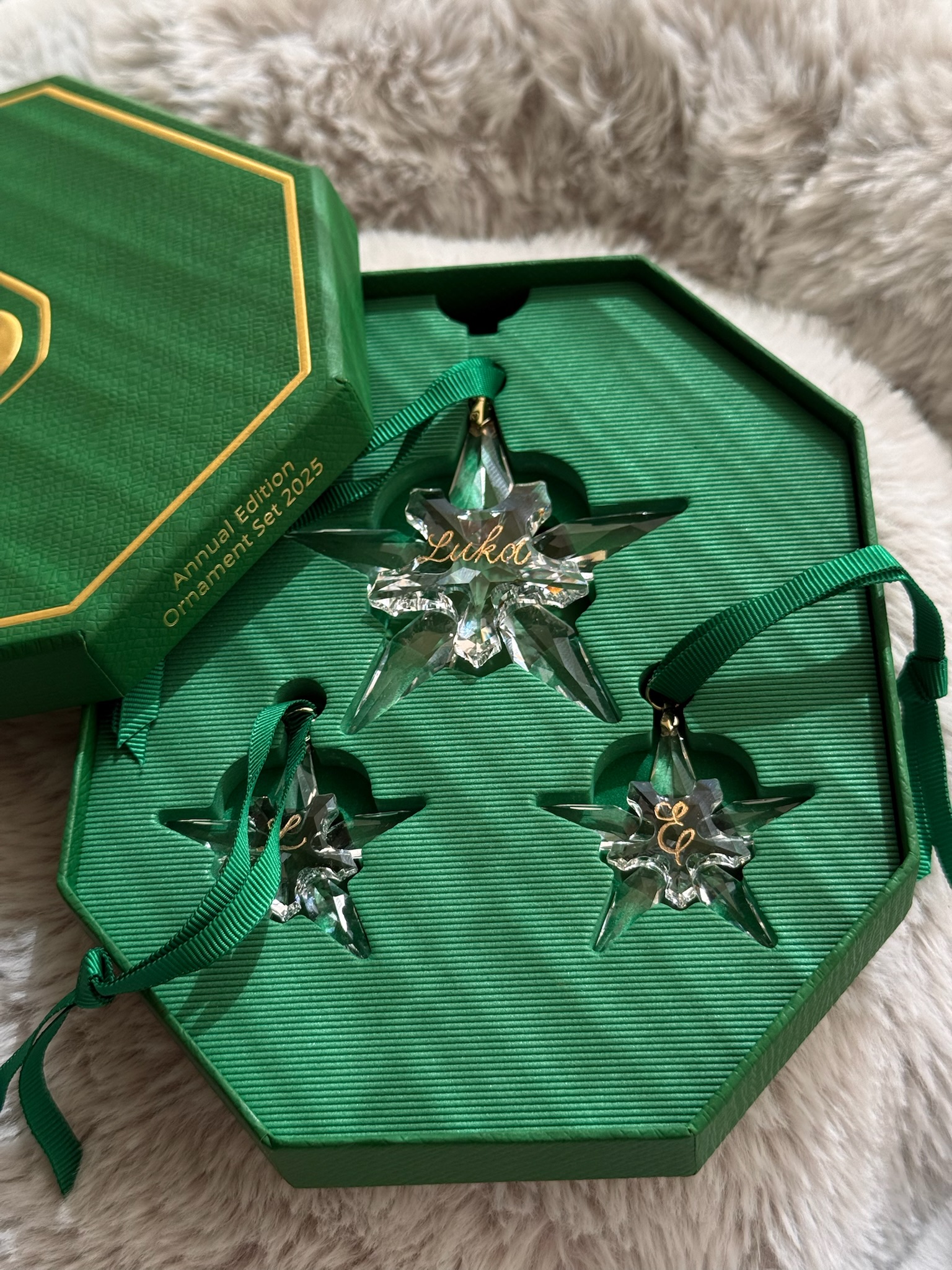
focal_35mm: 48
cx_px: 476
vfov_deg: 39.7
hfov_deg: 30.3
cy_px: 635
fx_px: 1760
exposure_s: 1/227
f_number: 1.78
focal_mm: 6.76
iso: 100
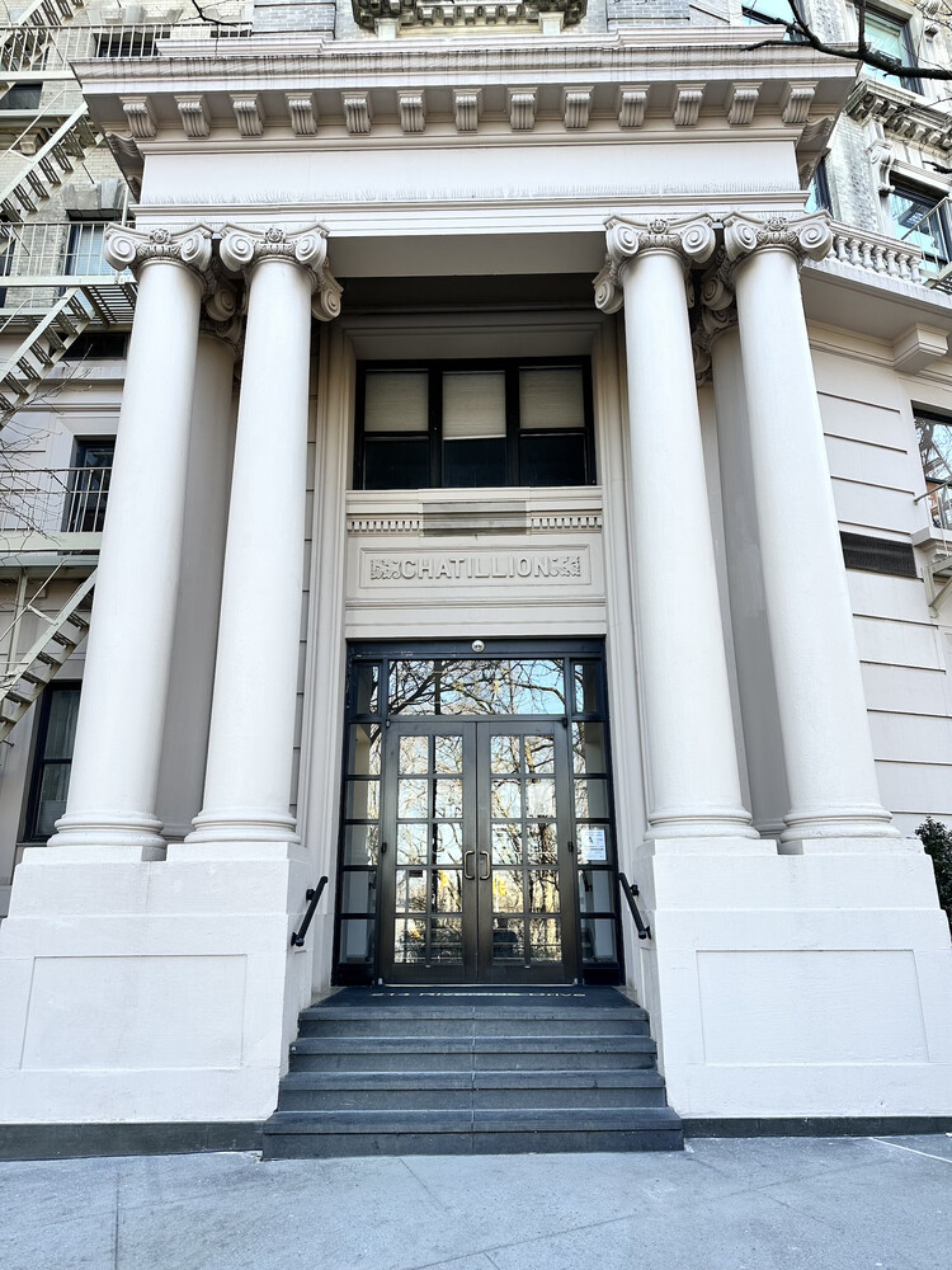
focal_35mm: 24
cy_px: 635
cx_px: 476
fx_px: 880
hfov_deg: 56.8
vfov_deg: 71.6
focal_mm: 6.86
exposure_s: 1/256
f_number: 1.78
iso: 80
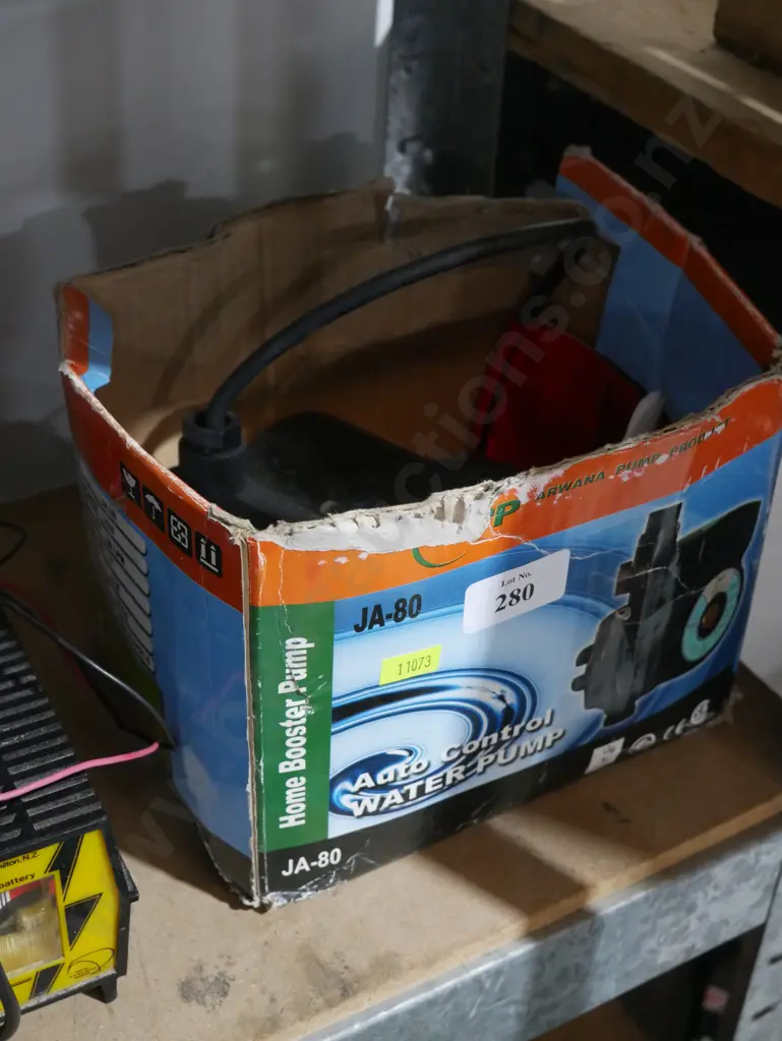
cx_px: 391
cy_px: 520
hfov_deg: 28.1
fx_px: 1565
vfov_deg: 36.8
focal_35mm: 52
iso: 2500
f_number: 5.3
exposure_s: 1/60
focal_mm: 26
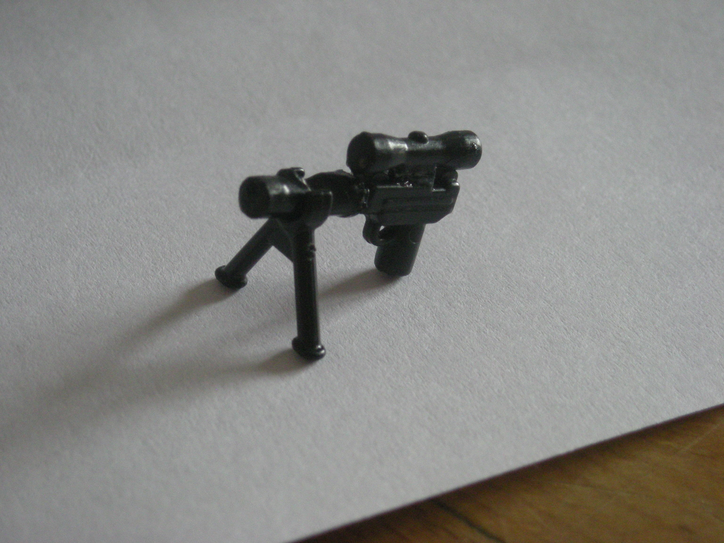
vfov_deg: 14.1
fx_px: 2196
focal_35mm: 105
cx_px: 362
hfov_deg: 18.7
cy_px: 272
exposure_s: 1/60
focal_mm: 17.1
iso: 326
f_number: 4.7
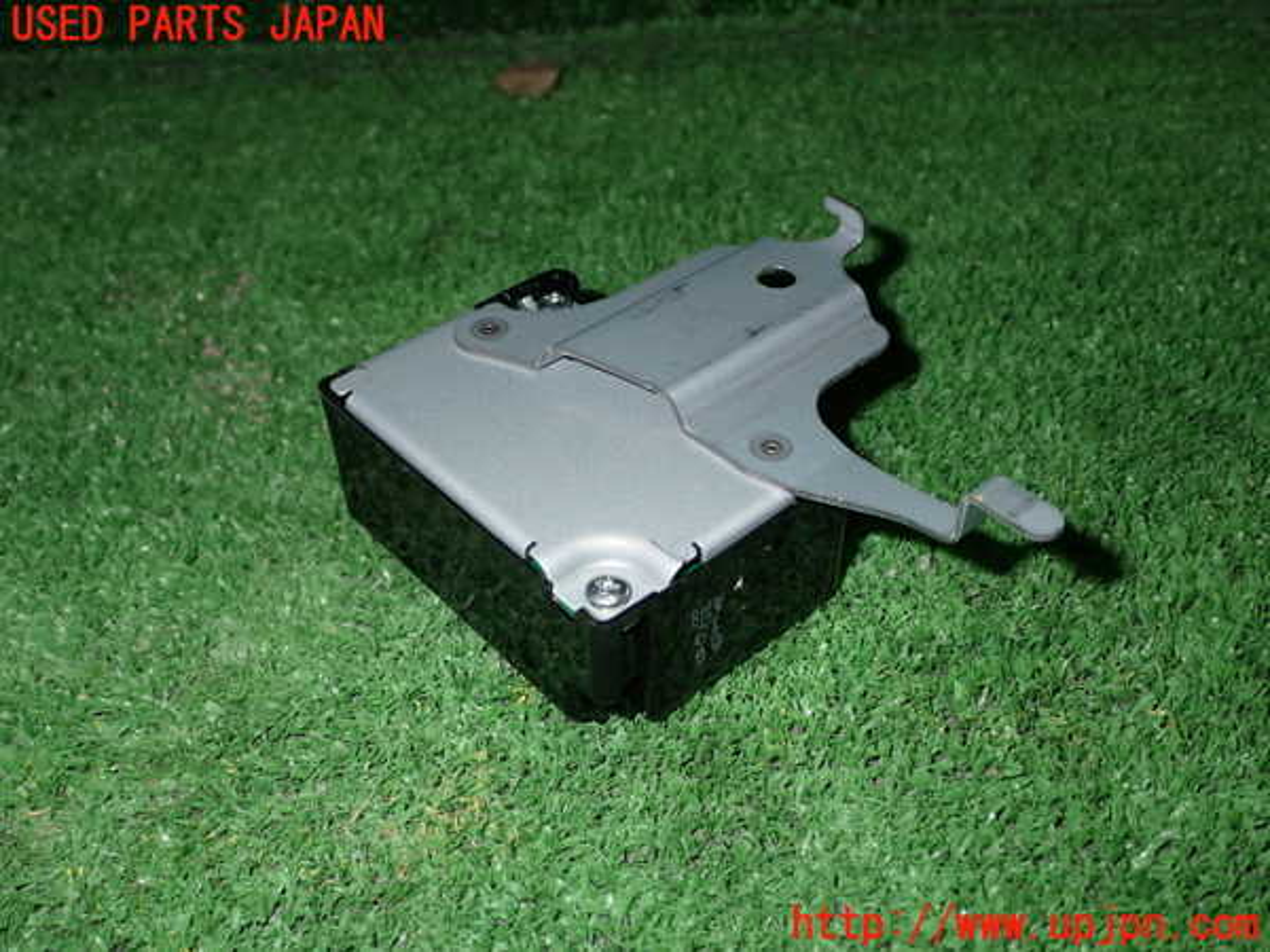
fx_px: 1394
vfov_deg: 37.7
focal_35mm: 38
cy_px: 476
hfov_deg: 49.0
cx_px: 635
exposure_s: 1/40
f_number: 8
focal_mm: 6.83
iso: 200
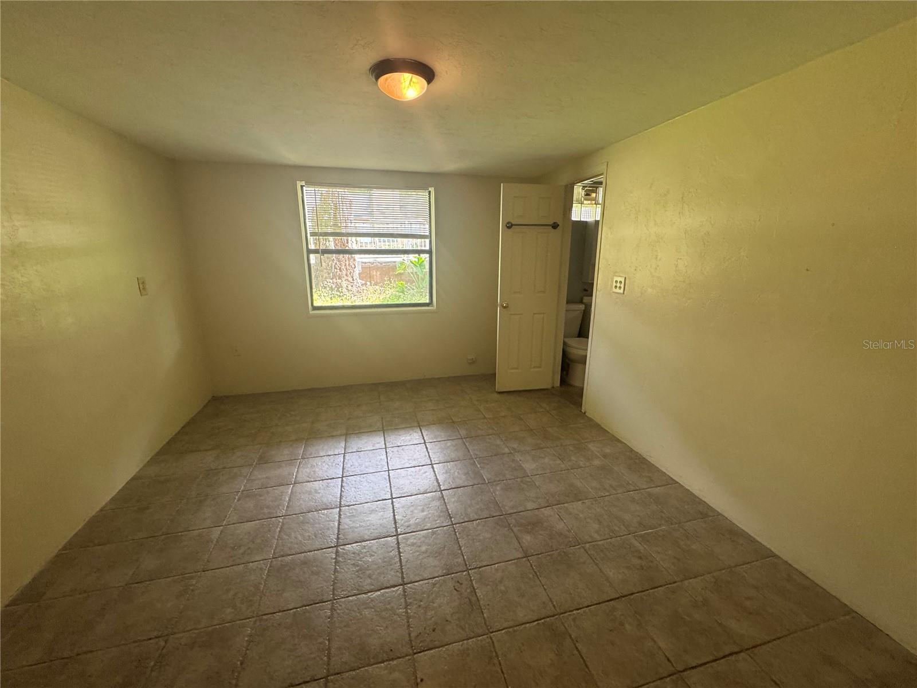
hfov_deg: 102.1
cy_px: 344
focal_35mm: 14
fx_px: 371
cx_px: 458
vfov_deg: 85.7
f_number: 2.2
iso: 320
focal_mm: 2.22
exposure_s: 1/60
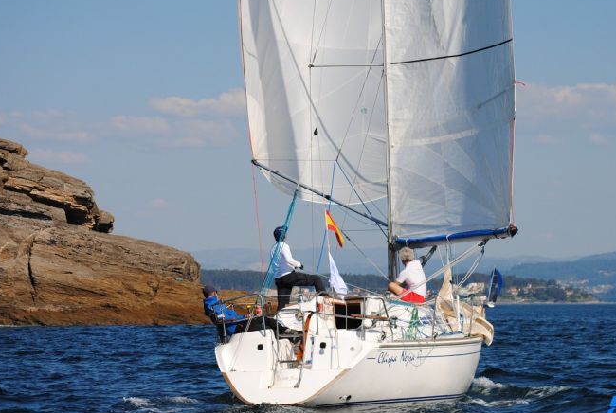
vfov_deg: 10.4
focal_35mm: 133
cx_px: 335
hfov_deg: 15.4
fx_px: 2280
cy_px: 195
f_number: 6.3
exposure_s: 1/640
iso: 100
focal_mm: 72
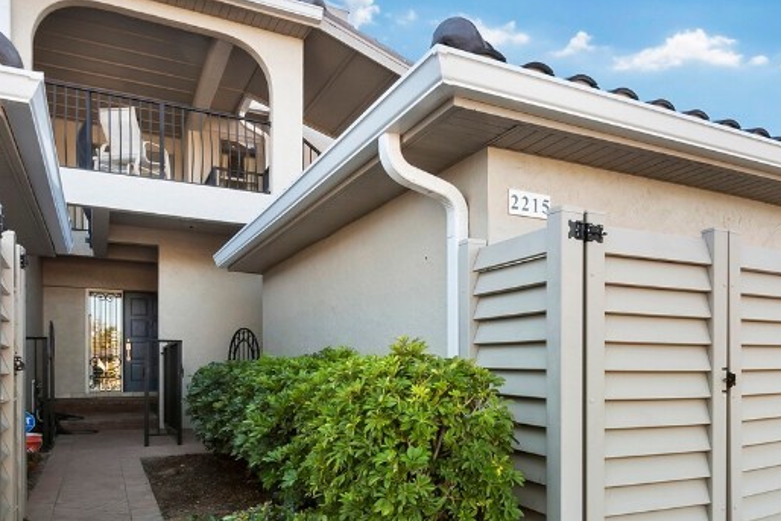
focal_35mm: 29
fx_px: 629
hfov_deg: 61.8
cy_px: 355
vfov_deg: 44.2
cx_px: 530
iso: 400
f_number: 11
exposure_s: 1/40
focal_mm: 7
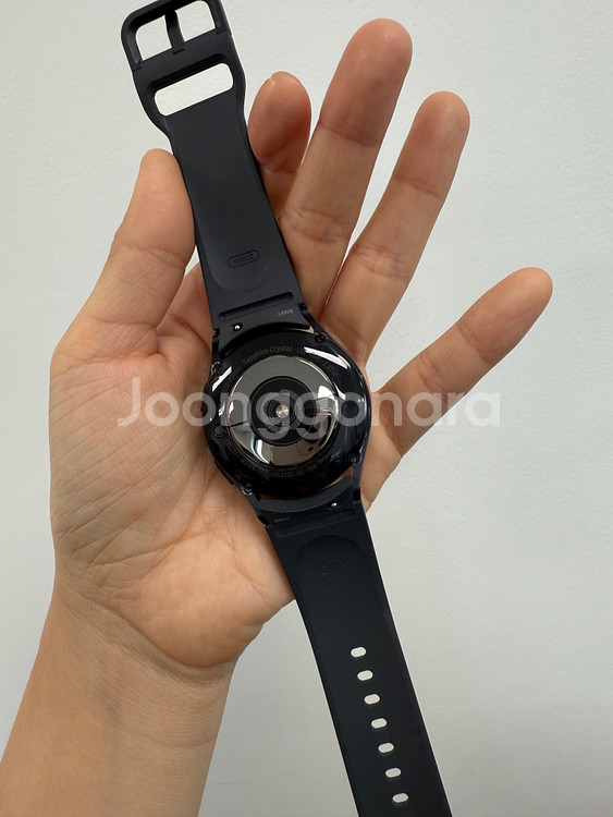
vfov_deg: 71.6
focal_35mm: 24
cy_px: 408
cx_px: 306
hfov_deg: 56.8
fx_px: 566
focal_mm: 2.22
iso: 125
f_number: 2.2
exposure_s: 1/120
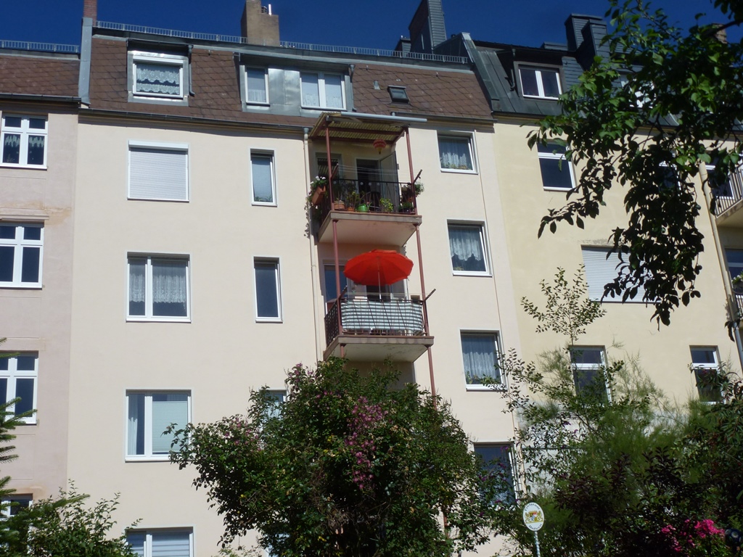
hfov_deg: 42.1
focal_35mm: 45
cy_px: 278
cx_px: 372
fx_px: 966
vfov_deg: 32.2
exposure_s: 1/2000
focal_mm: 8
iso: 100
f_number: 4
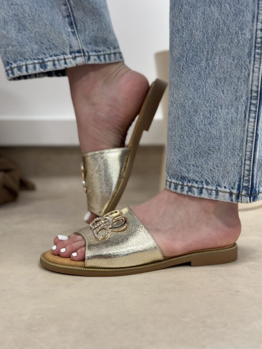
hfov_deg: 30.3
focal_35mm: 48
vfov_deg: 39.7
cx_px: 131
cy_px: 174
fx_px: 484
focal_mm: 6.86
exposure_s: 1/100
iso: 200
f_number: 1.78
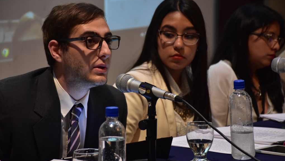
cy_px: 79
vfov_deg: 7.7
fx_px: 1194
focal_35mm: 158
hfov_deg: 13.6
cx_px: 143
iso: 1600
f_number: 5.6
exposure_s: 1/40
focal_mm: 100
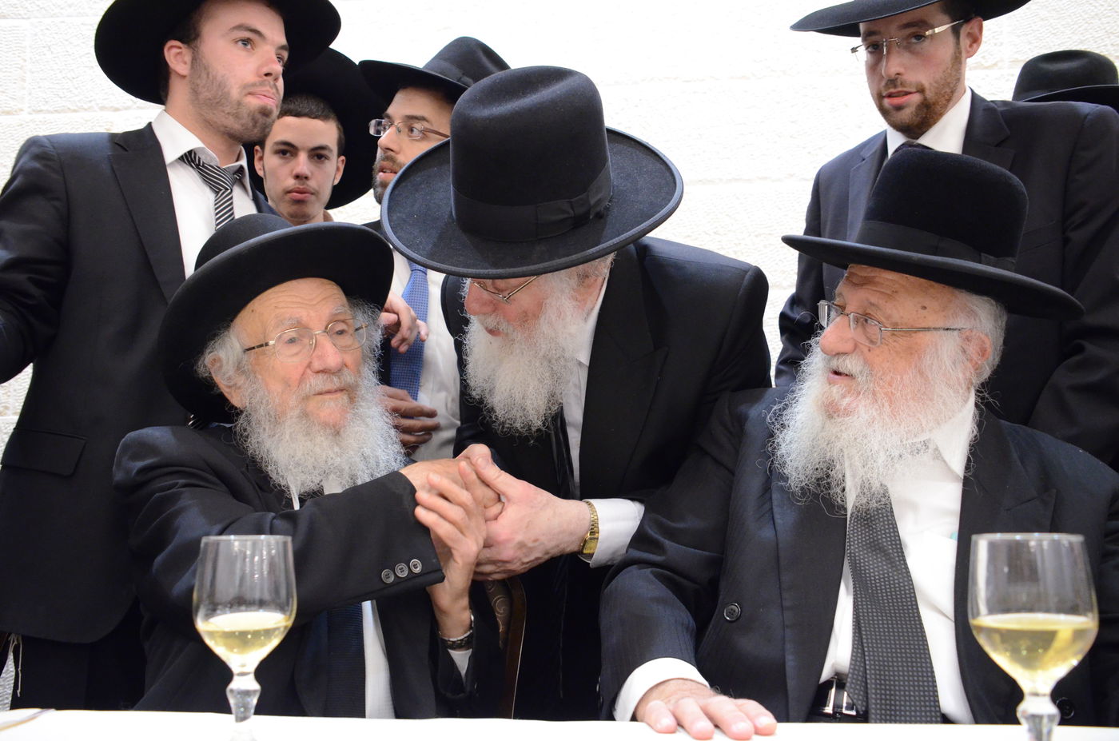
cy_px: 370
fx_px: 1024
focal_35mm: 33
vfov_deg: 39.8
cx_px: 560
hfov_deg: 57.3
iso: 3200
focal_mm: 22
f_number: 4.5
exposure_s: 1/80
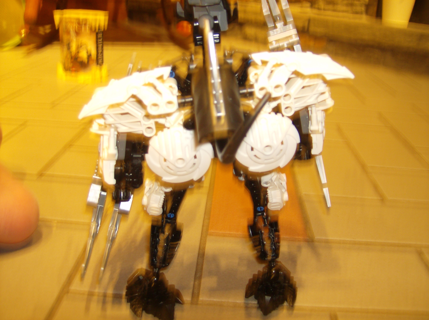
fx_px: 445
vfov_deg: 39.5
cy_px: 160
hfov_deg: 51.5
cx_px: 214
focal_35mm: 36
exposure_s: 1/1.18
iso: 100
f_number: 2.8
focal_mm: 6
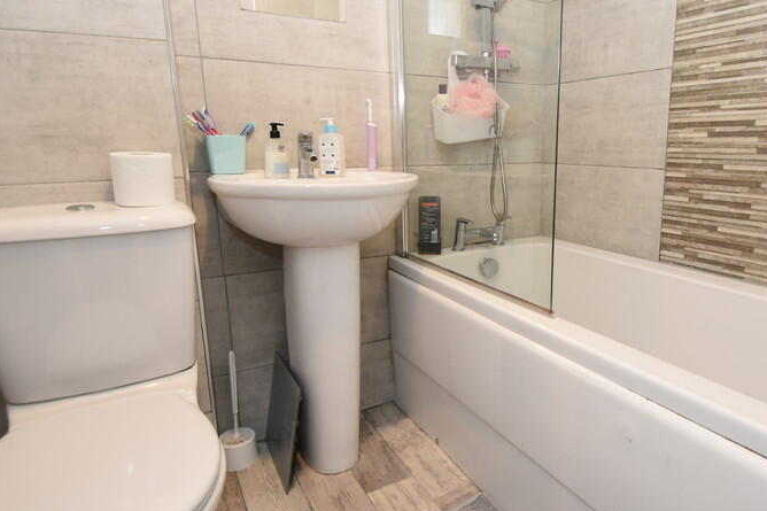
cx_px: 475
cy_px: 236
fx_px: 490
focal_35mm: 23
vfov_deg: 55.0
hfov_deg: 74.9
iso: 800
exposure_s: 1/60
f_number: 4
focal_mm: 10
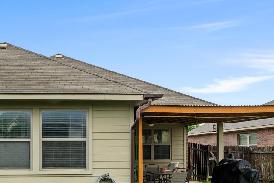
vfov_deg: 37.2
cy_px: 152
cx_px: 68
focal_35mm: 34
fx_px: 259
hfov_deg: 53.3
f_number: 11
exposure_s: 1/20
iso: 250
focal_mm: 10
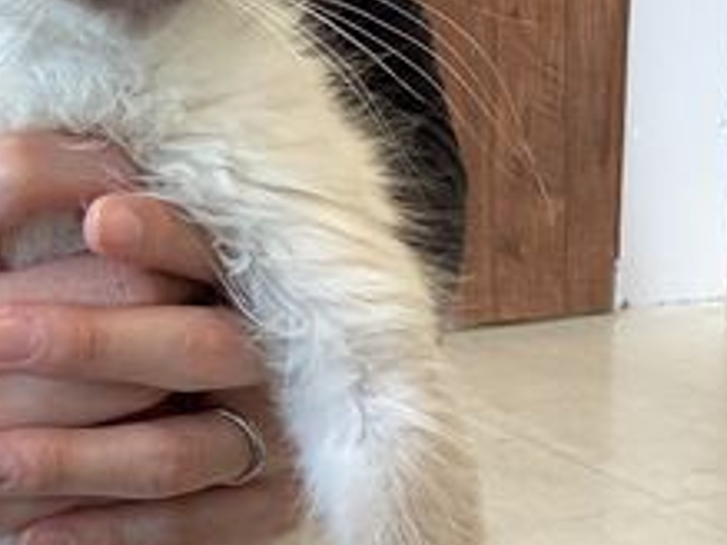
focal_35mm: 85
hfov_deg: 22.1
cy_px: 96
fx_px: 1784
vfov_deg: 17.2
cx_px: -13
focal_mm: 3.3
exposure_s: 1/100
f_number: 2.4
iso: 64
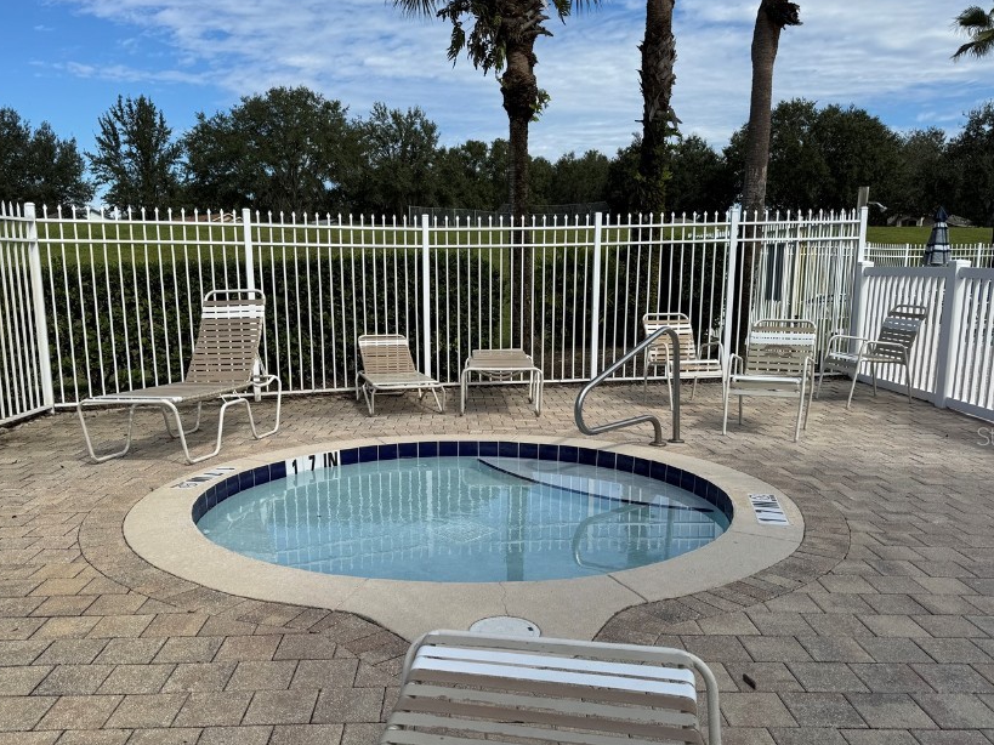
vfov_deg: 46.6
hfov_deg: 59.9
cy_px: 436
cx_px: 470
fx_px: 861
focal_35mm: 30
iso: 80
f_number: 1.78
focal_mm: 6.76
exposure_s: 1/5348
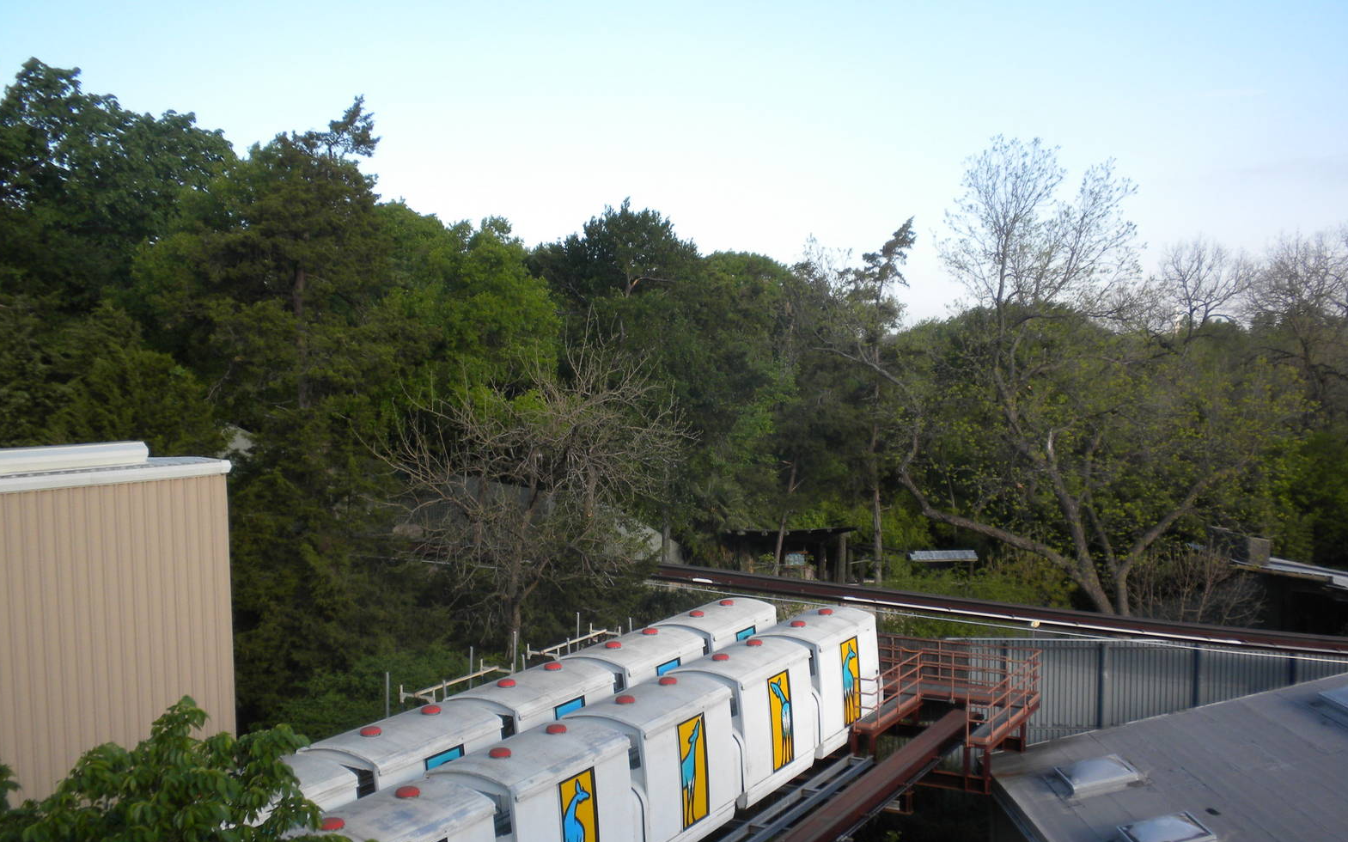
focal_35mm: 40
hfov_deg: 49.3
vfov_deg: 31.9
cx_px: 662
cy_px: 495
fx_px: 1469
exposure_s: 1/337
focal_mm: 6.6
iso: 64
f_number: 3.5
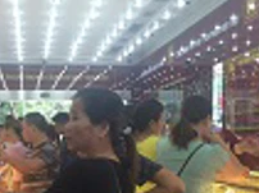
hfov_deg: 34.0
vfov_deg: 25.3
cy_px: 171
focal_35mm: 56
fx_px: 418
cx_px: 81
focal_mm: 4.15
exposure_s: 1/120
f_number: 2.2
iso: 50
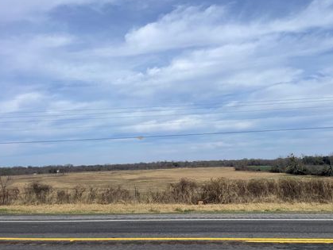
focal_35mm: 31
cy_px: 115
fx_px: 298
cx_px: 192
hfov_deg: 58.0
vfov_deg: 45.5
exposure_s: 1/7813
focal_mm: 4.2
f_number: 1.6
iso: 32
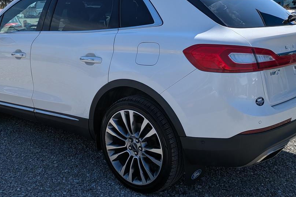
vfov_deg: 32.6
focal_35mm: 41
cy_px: 84
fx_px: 337
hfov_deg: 47.4
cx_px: 152
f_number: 1.89
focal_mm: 5.43
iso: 44
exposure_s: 1/2538
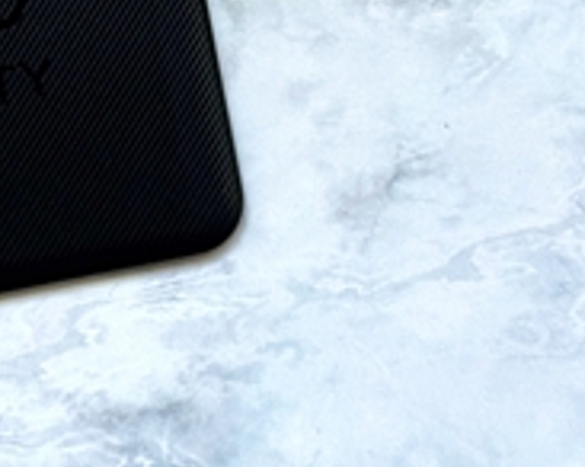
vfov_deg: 9.3
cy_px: -86
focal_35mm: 164
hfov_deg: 11.7
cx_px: 54
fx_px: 2836
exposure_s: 1/100
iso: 125
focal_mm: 6.76
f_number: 1.78
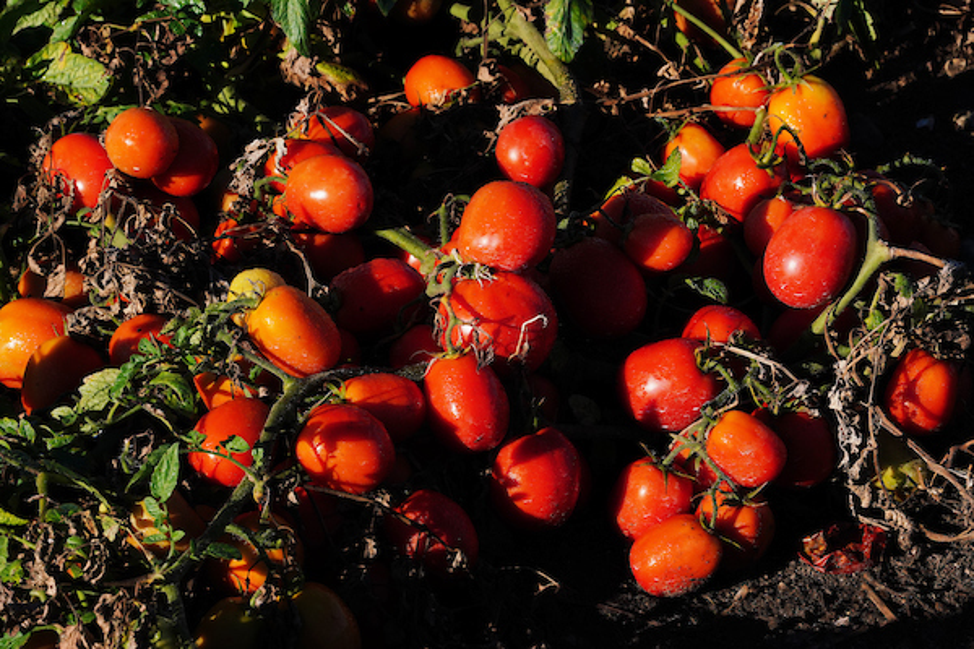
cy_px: 324
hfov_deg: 12.5
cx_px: 487
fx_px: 4464
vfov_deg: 8.3
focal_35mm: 165
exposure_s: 1/500
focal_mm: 165
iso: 640
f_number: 22
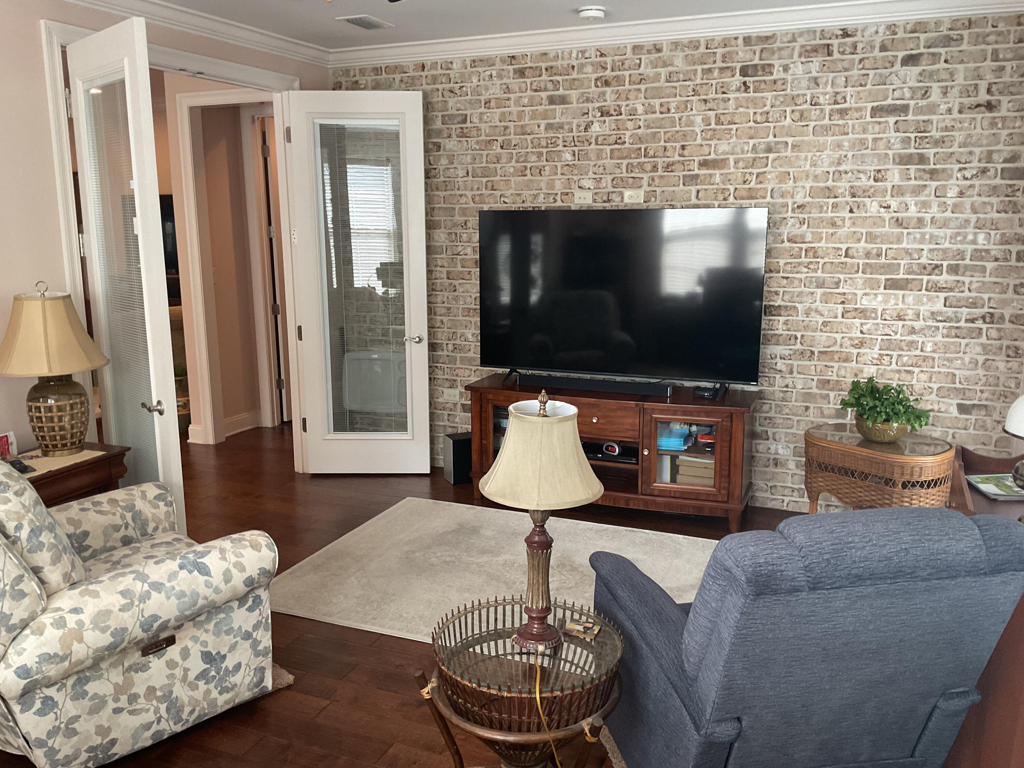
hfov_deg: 61.7
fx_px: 858
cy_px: 384
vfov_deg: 48.2
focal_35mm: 29
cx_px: 512
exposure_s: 1/60
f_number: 1.8
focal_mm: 3
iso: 100
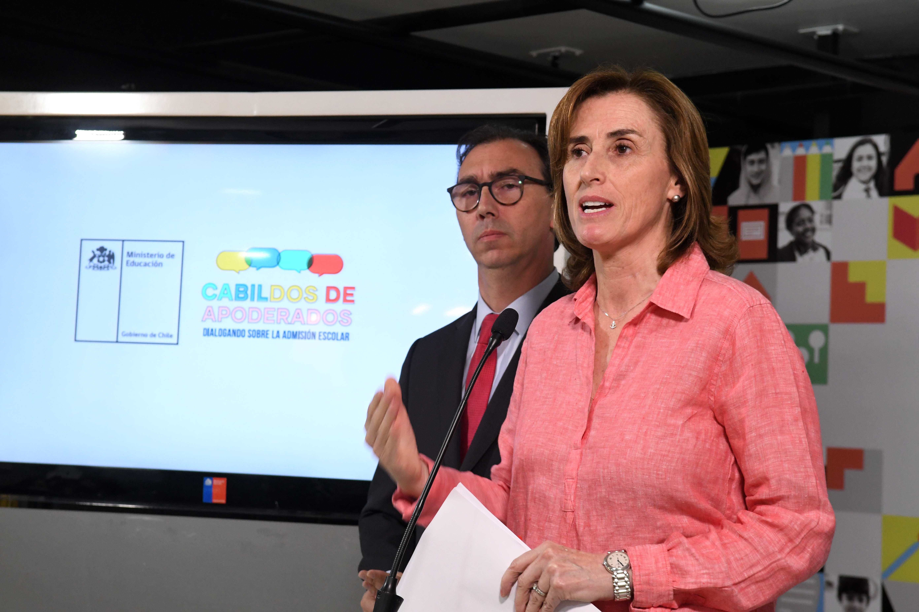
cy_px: 306
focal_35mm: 75
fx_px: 1914
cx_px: 460
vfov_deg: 18.2
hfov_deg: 27.0
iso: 2000
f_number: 5.6
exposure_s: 1/80
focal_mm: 50
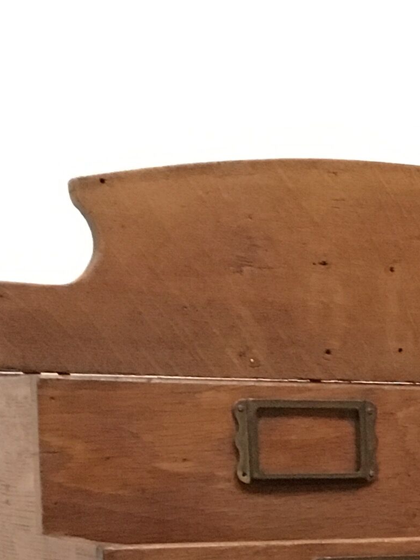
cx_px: 626
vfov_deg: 16.5
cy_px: 716
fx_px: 1828
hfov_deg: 12.5
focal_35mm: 113
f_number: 2.2
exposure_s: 1/17
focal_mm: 4.15
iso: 320
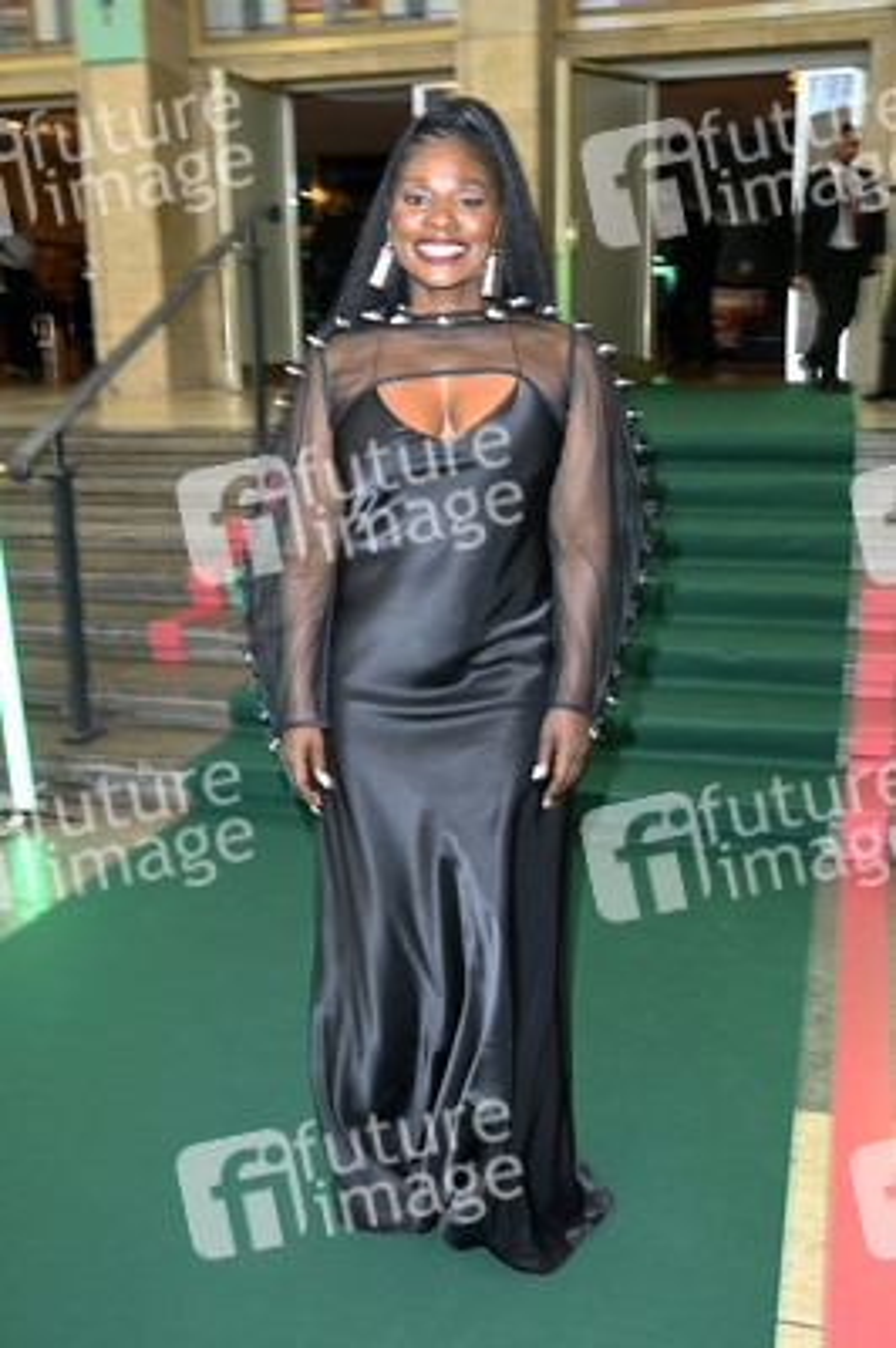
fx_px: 1159
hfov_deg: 42.3
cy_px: 674
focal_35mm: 31
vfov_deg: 60.3
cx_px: 448
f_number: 5
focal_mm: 31
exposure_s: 1/40
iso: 1250
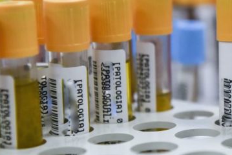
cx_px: 225
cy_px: 72
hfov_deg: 16.2
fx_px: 799
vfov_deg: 11.0
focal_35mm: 124
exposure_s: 1/1250
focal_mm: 58
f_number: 4
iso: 2000
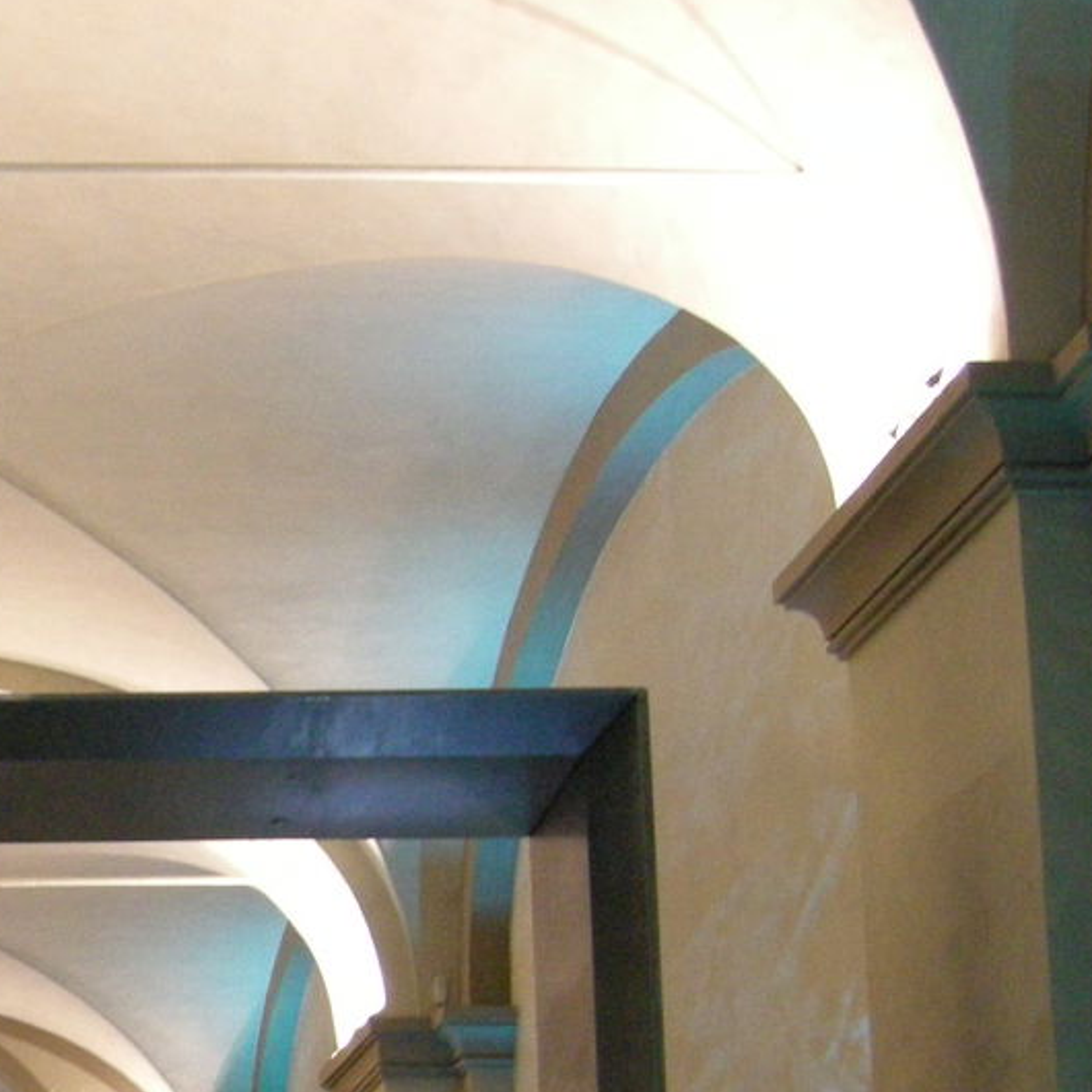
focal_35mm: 96
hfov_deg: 17.4
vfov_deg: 17.5
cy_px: 1207
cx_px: -163
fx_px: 3426
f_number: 2.7
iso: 400
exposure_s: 1/26
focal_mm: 7.5
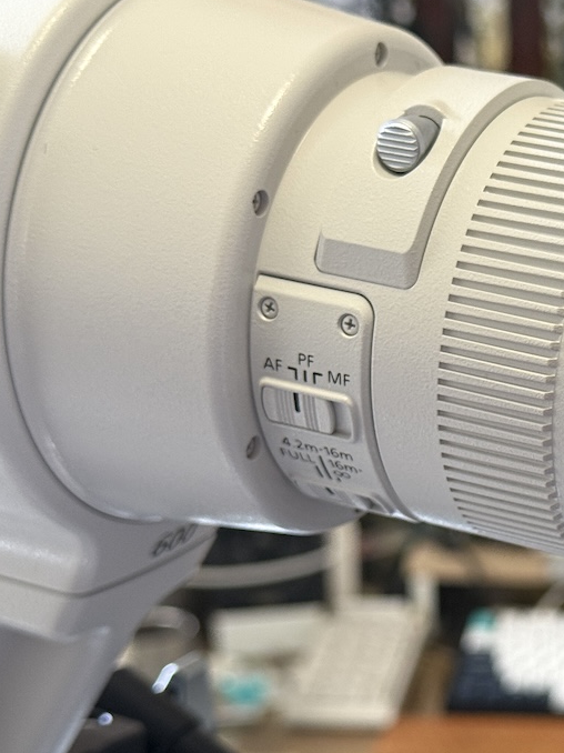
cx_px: 612
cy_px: 454
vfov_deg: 23.0
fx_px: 1848
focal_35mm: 85
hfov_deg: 16.8
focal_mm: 6.76
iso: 100
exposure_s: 1/60
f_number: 1.78
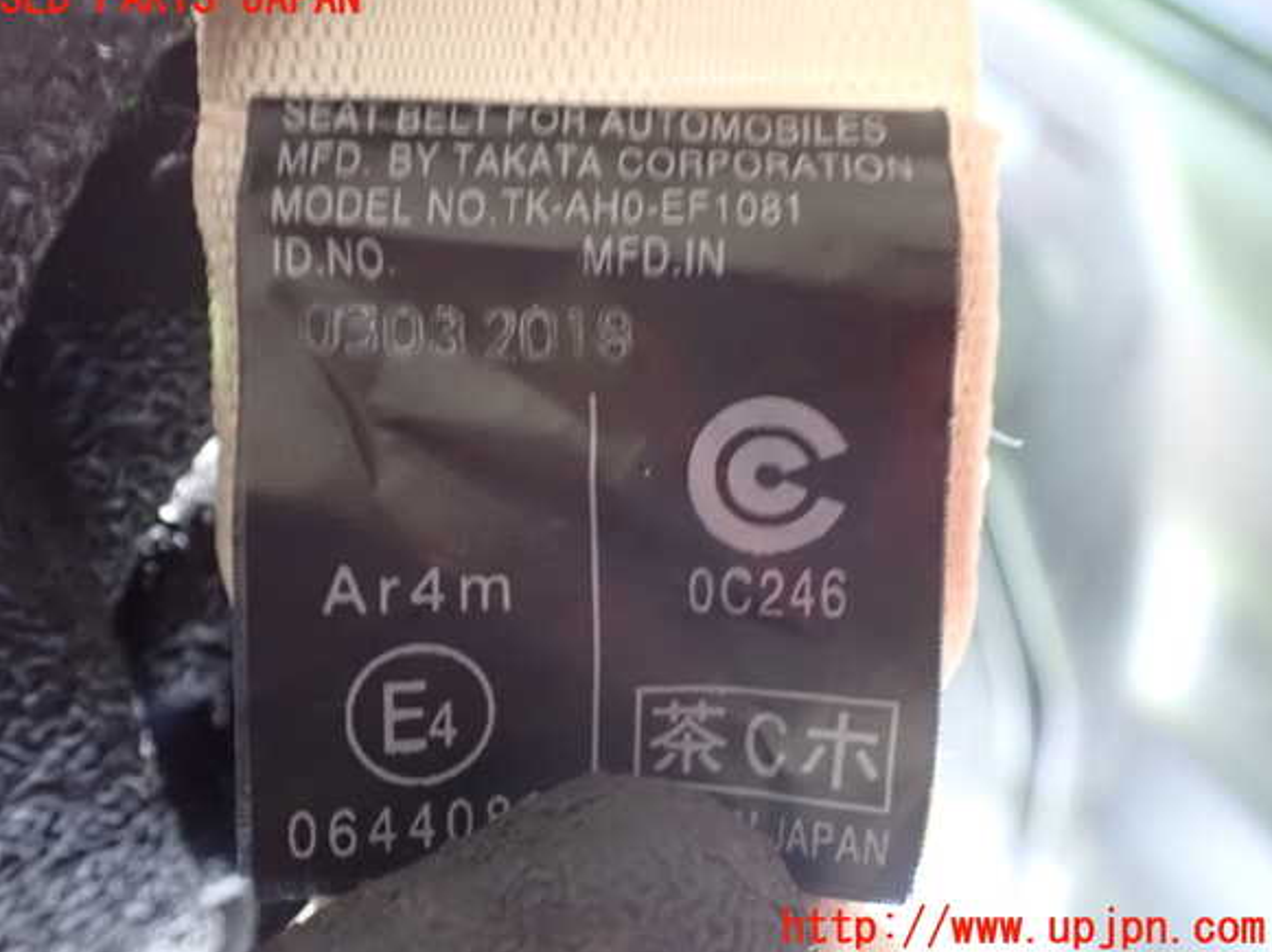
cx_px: 620
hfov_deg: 58.4
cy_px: 464
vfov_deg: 45.4
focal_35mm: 31
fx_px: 1138
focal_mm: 5.4
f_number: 2.3
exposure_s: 1/10
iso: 1600
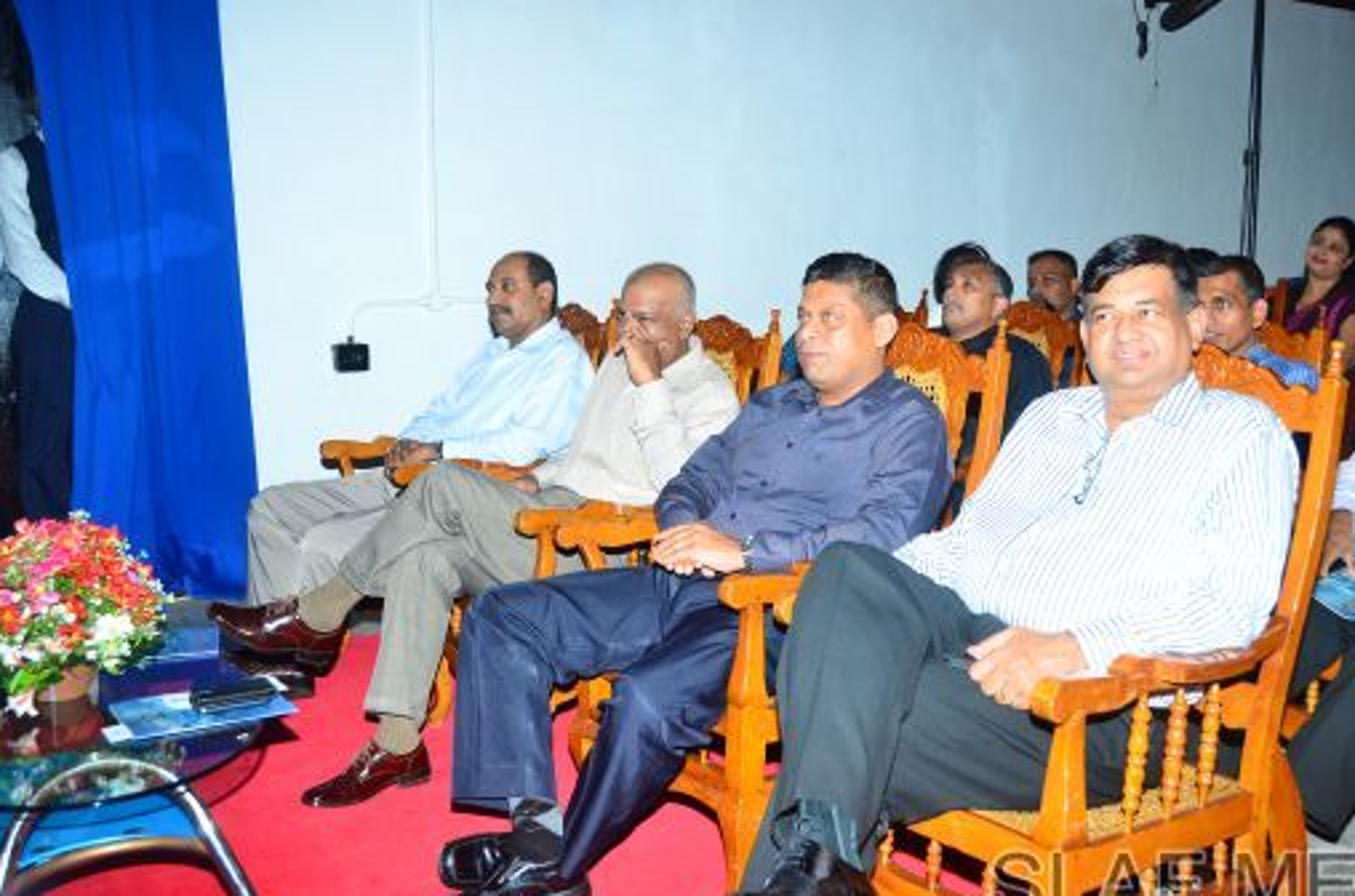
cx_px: 750
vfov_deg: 34.0
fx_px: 1464
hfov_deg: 49.6
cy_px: 423
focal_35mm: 39
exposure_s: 1/50
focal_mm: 22
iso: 400
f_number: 4
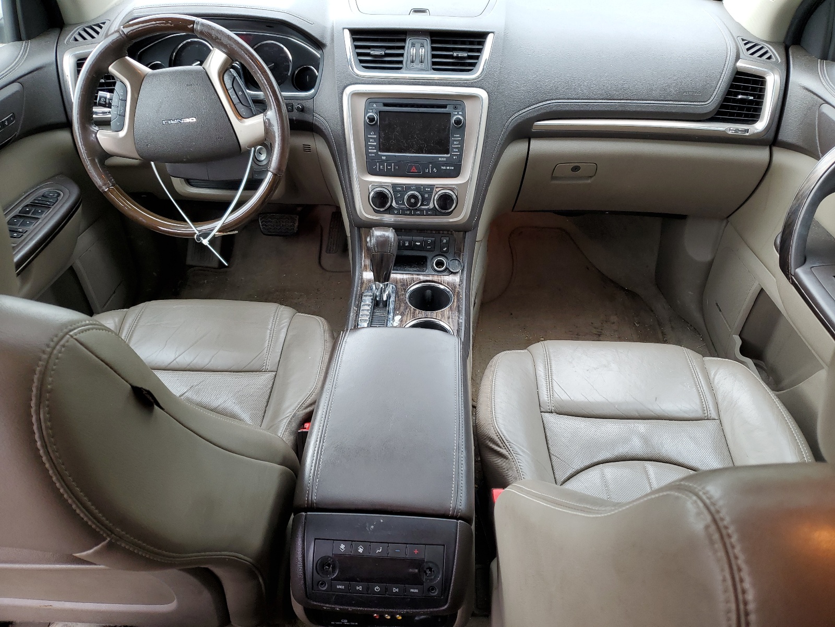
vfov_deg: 53.1
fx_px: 627
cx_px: 418
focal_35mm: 26
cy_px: 314
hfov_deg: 67.3
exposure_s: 1/60.2
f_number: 1.5
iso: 53
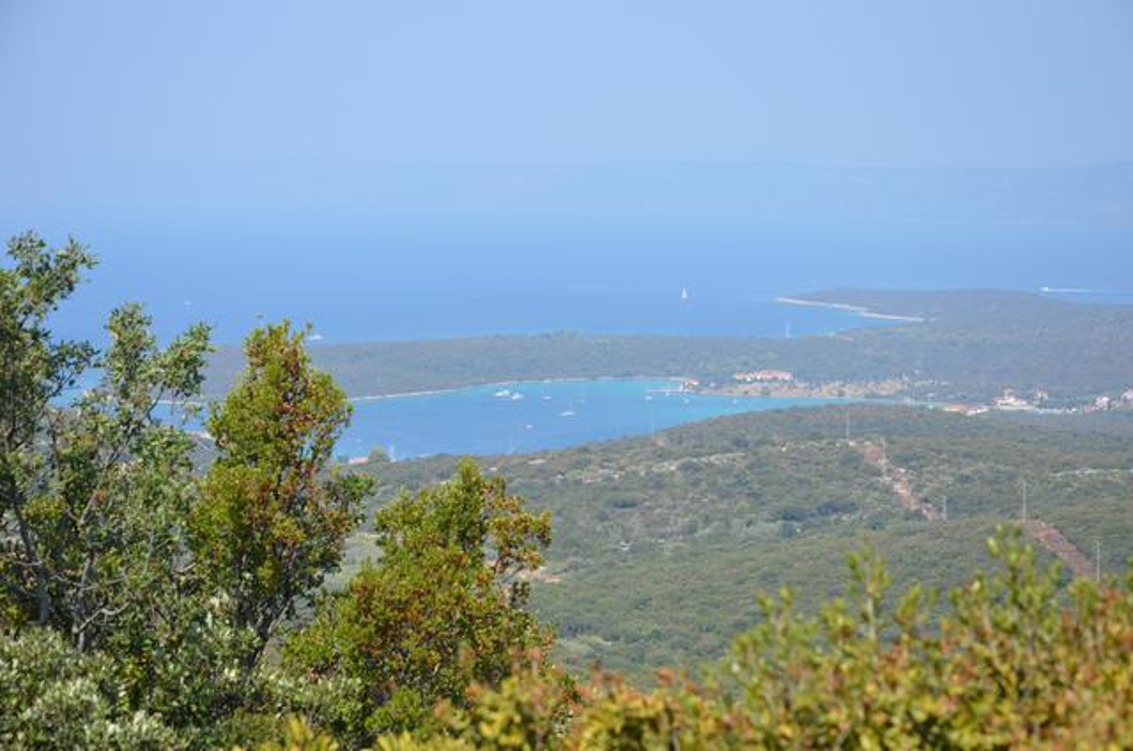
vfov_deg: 13.0
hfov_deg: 19.5
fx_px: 3298
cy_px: 376
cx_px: 566
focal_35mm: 105
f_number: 8
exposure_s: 1/250
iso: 100
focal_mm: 70
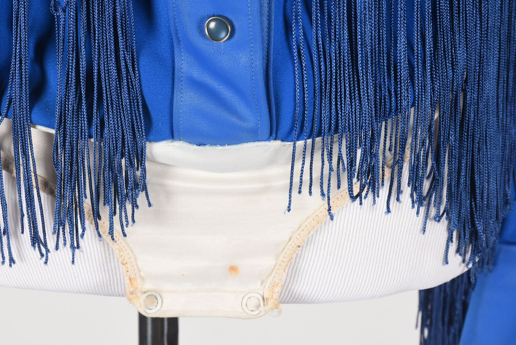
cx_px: 233
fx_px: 2237
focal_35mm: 156
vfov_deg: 8.8
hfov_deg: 13.2
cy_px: 134
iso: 320
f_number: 14
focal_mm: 80
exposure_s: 1/125
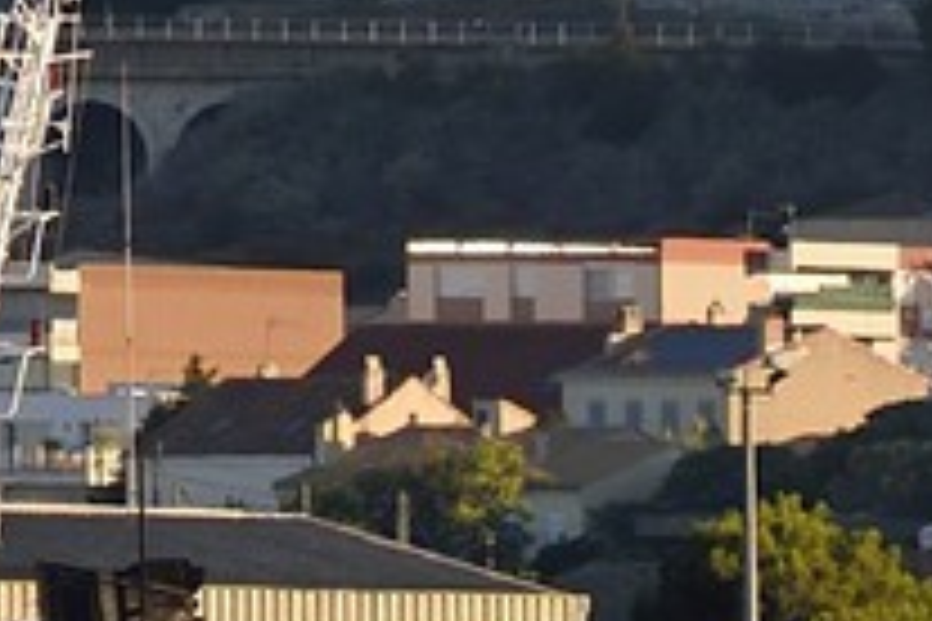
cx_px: -2463
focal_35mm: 1543
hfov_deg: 1.3
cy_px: -432
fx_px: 39943
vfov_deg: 0.9
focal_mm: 200
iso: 200
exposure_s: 1/640
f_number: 6.3
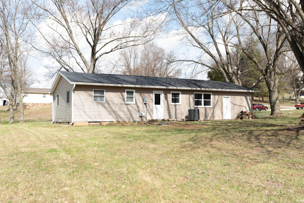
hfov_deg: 54.4
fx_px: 296
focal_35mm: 35
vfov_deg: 37.9
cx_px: 152
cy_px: 102
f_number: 5.6
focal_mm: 35
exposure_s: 1/250
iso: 125
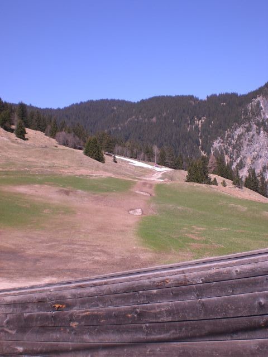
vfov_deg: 49.0
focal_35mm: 38
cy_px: 178
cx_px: 134
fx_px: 392
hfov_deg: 37.7
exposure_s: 1/400
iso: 50
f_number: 4.4
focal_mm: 6.3
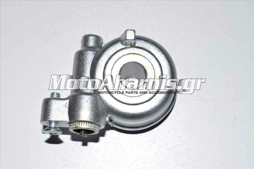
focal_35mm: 82
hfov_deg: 24.7
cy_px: 84
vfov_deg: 16.5
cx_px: 127
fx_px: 581
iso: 160
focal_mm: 55
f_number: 20
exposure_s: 1/100
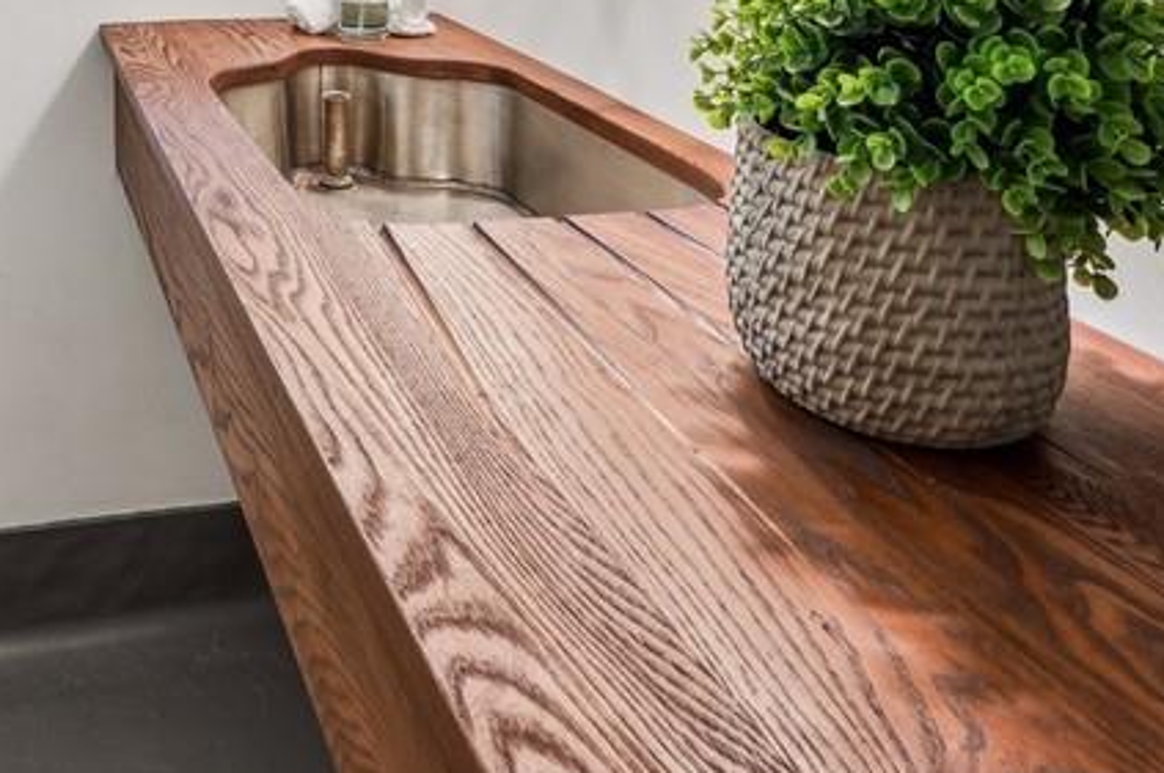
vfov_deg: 33.5
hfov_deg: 50.3
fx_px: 1163
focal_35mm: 36
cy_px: -6
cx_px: 252
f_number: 11
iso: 200
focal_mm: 14
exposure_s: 1
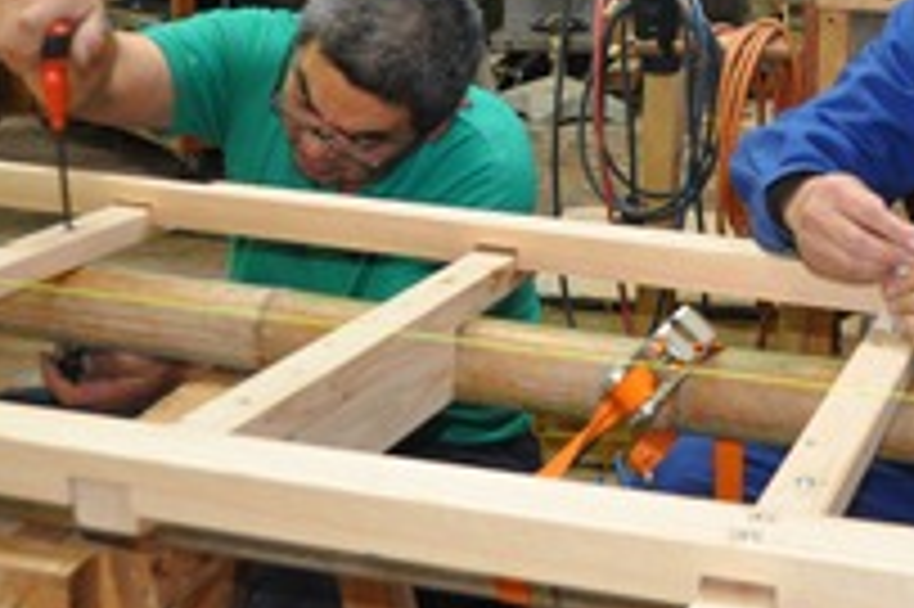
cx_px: 666
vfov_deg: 18.6
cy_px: 176
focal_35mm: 73
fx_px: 1852
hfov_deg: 27.4
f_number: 3.8
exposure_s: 1/60
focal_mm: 22
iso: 800
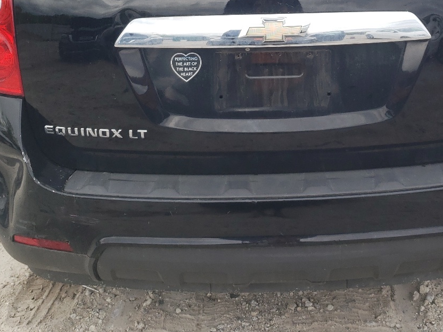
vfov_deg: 28.0
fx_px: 640
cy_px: 34
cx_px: 292
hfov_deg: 37.8
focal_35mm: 50
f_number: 1.5
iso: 50
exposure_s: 1/1111
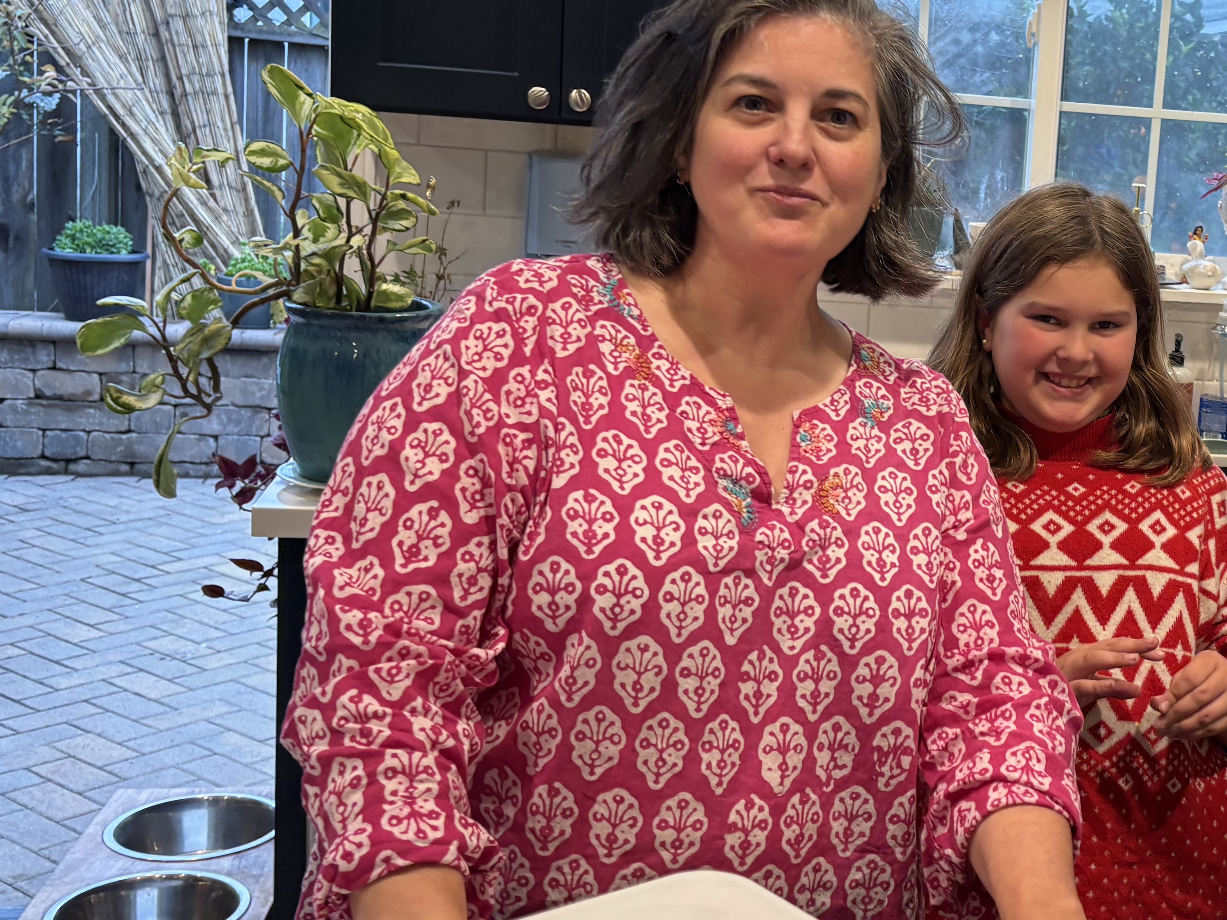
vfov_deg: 28.0
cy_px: 390
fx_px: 1843
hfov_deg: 35.0
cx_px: 1068
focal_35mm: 52
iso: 125
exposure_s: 1/61
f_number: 1.6
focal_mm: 5.96
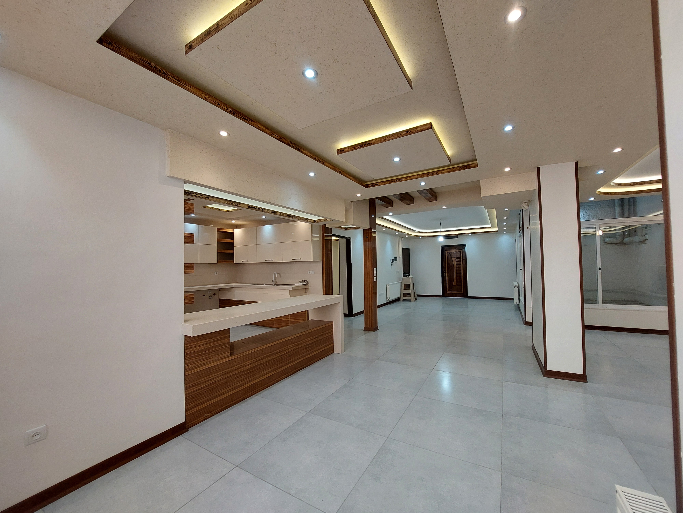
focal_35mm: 13
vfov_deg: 89.9
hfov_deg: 106.2
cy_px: 256
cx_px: 342
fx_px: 256
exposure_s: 1/50
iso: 100
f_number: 2.2
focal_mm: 1.74
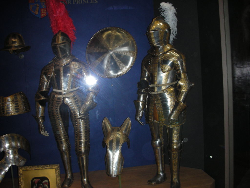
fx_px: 253
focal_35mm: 35
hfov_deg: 52.6
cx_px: 125
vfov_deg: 40.7
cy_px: 94
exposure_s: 1/60.1
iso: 115
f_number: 3
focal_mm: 5.8
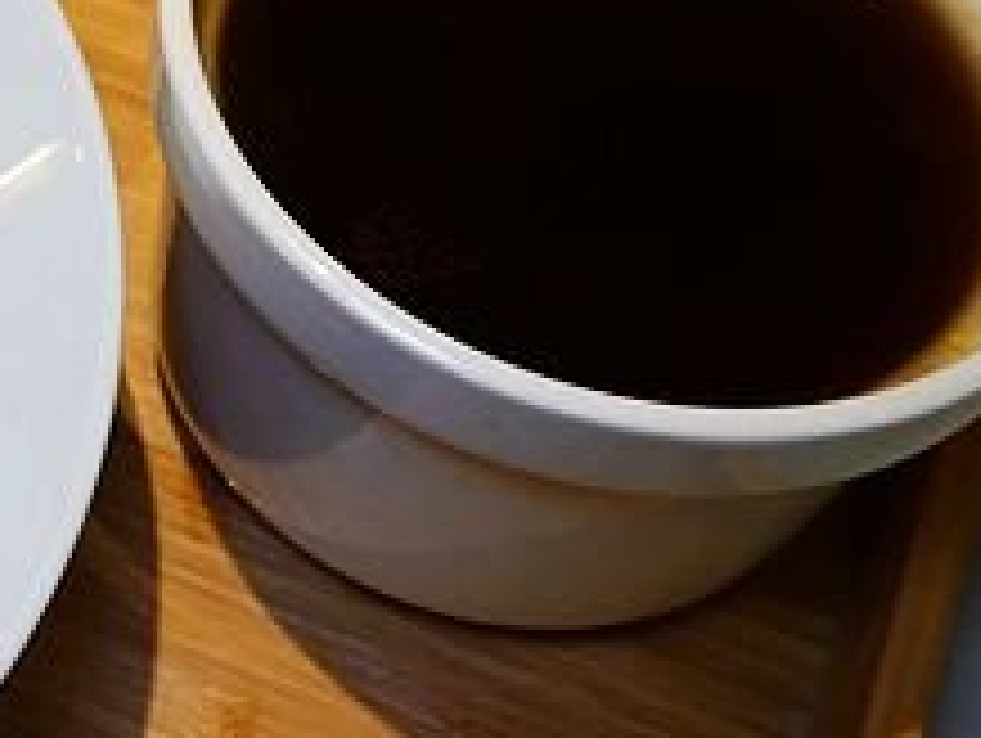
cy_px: 200
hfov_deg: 20.8
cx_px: -387
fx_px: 2355
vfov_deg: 17.7
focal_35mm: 83
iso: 125
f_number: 3.2
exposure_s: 1/50
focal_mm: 10.83
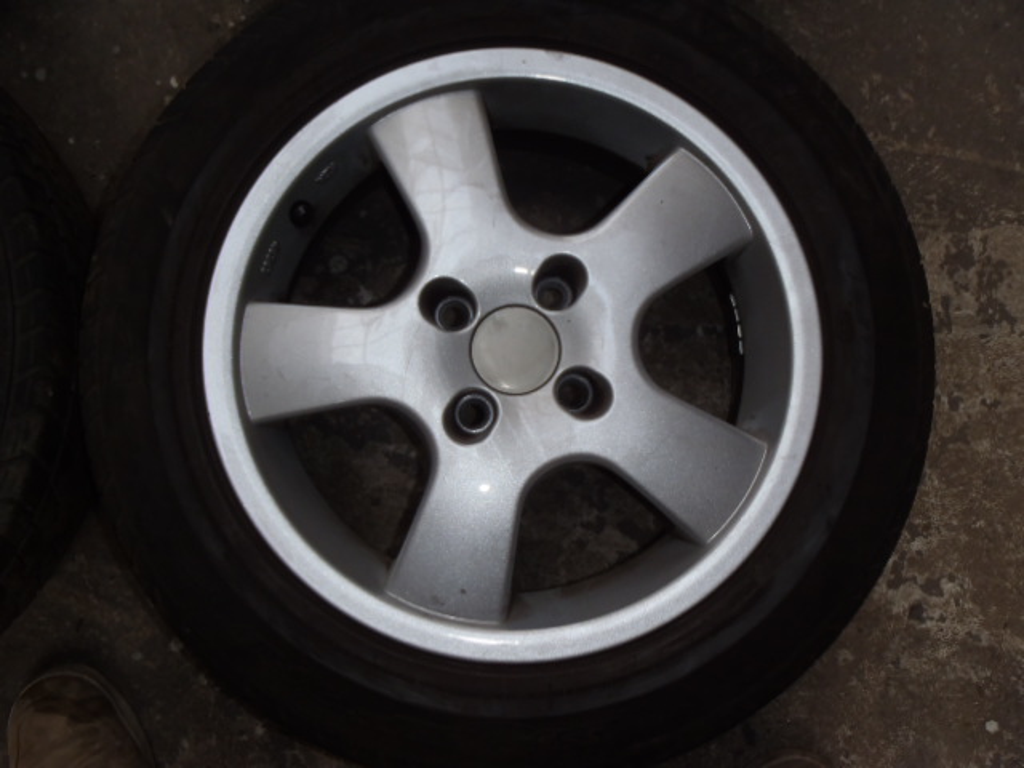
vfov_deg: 37.7
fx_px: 1124
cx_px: 512
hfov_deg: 49.0
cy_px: 384
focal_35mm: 38
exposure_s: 1/40
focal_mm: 6.83
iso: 100
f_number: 4.6
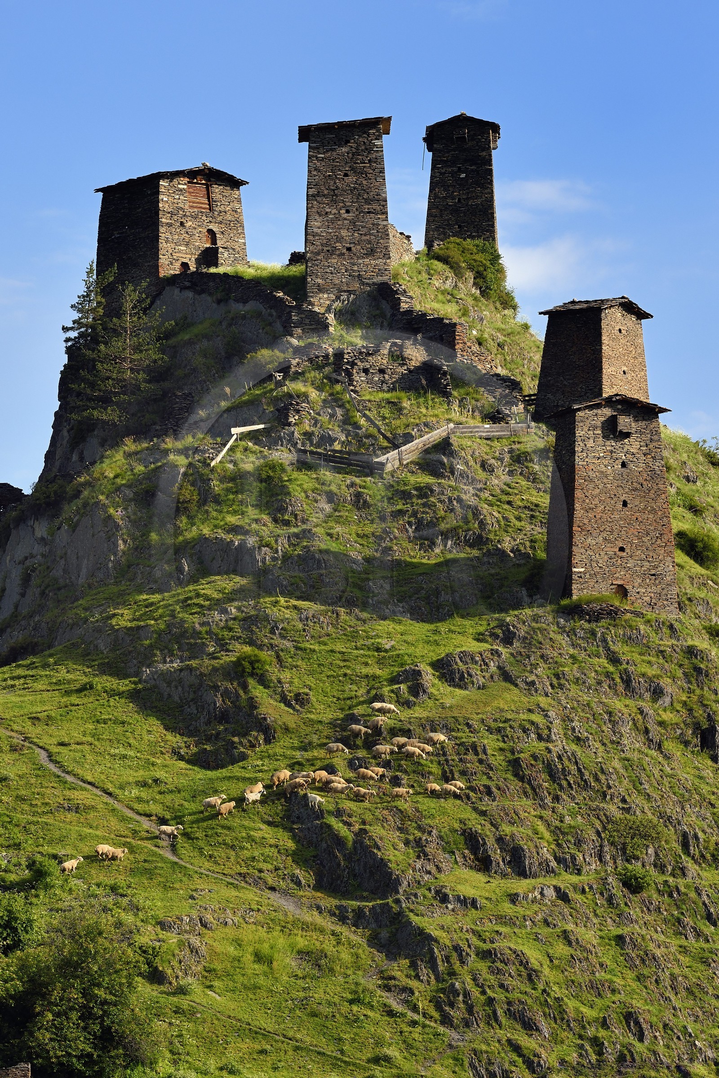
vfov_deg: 12.5
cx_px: 360
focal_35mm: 165
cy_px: 539
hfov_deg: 8.3
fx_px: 4943
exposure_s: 1/250
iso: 200
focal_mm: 165
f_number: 11
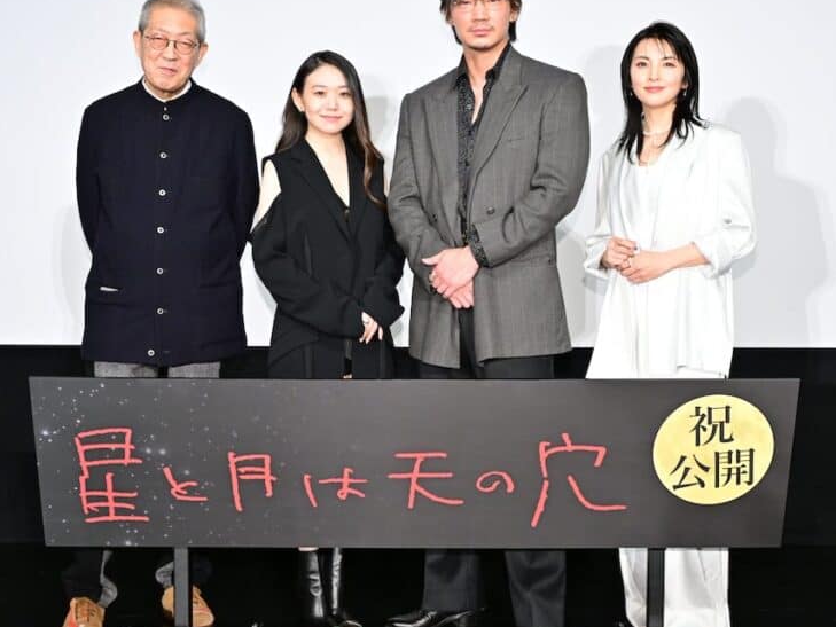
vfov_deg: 27.0
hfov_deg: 35.5
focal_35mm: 54
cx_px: 438
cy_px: 284
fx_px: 1304
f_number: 5
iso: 2500
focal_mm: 40
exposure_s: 1/200
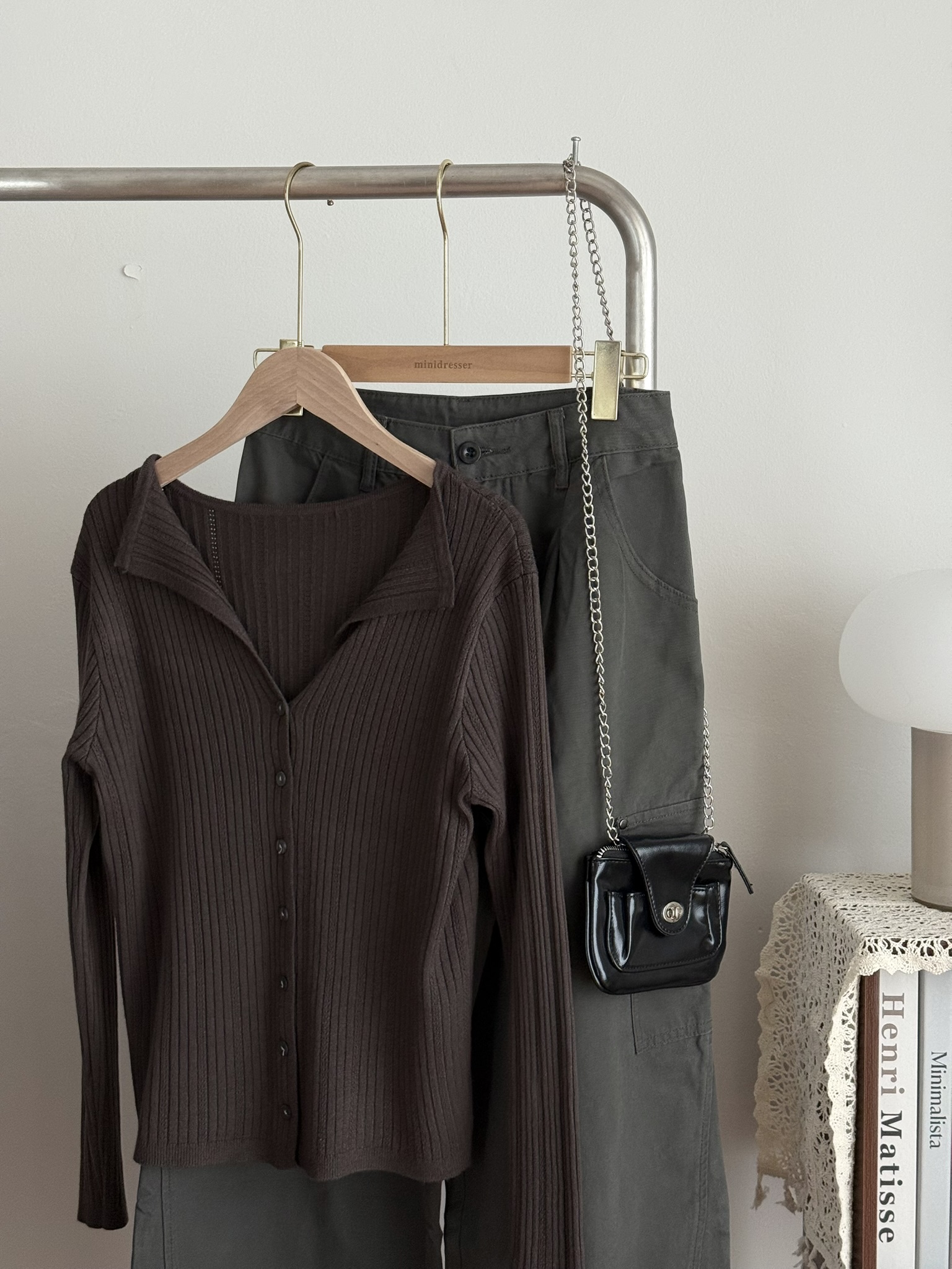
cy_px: 634
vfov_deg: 39.7
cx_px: 476
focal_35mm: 48
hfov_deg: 30.3
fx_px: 1760
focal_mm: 6.76
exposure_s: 1/75
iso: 100
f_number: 1.78
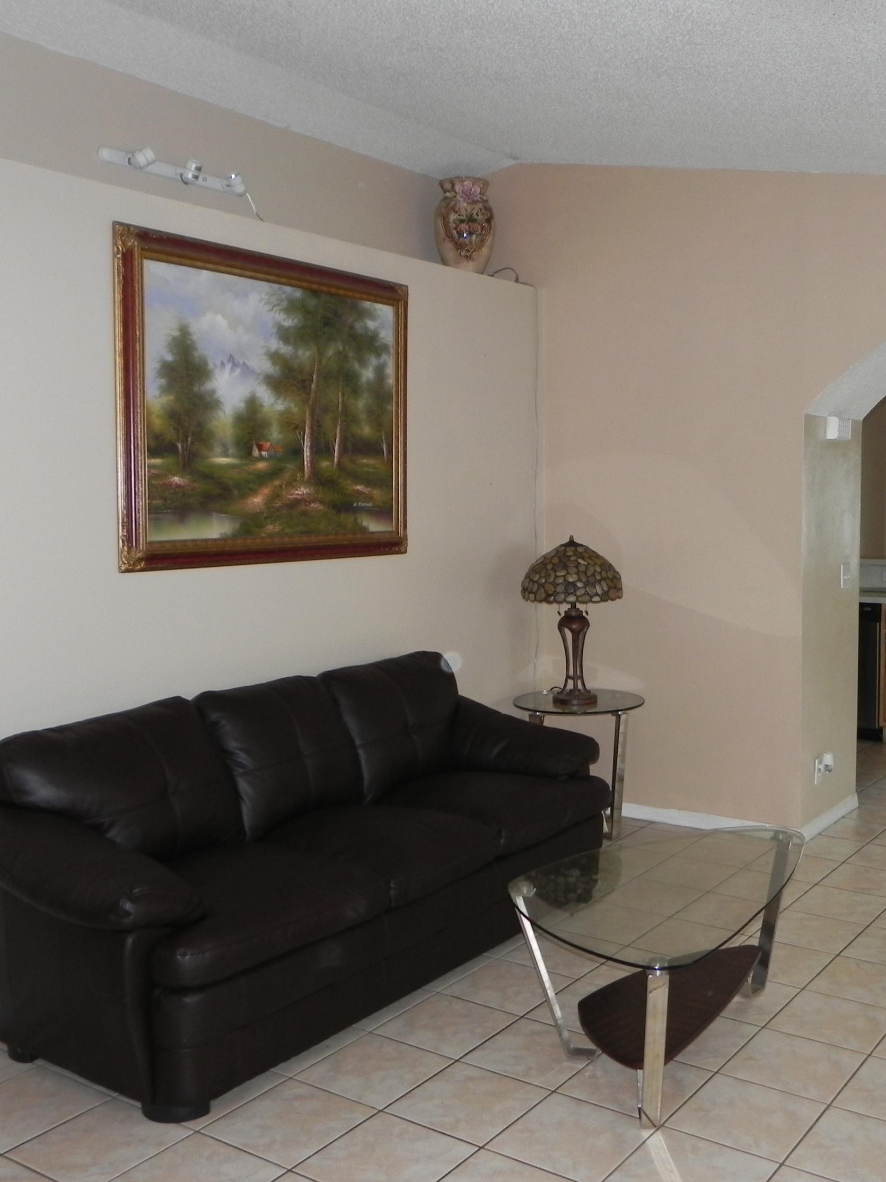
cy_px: 589
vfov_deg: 52.6
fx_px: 1195
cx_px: 537
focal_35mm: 35
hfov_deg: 40.5
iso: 200
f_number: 2.8
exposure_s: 1/30
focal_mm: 4.6
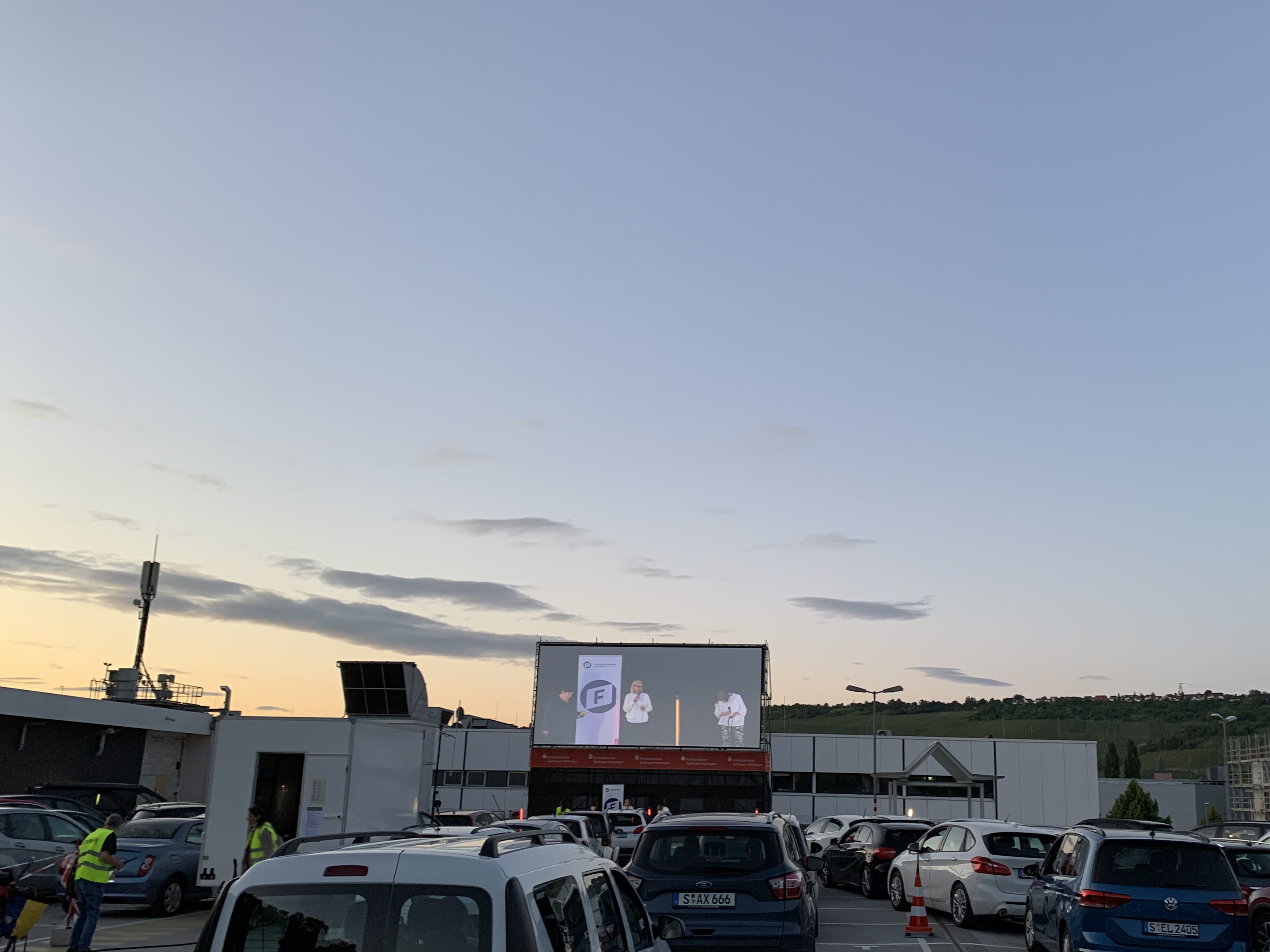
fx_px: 1137
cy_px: 553
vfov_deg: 45.3
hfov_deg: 58.0
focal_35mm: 31
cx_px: 739
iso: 100
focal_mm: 4.25
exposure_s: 1/60
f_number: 1.8
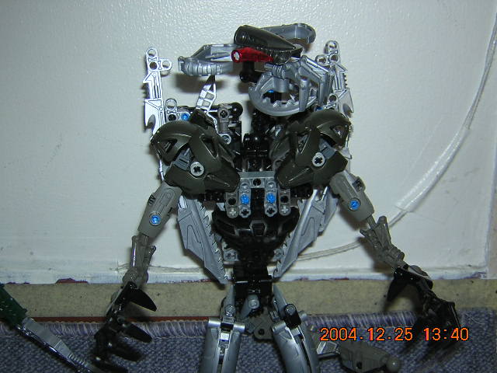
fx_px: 675
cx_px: 248
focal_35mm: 47
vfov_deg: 30.9
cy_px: 186
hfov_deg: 40.4
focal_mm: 6.1
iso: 100
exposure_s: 1/60.1
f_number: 2.9
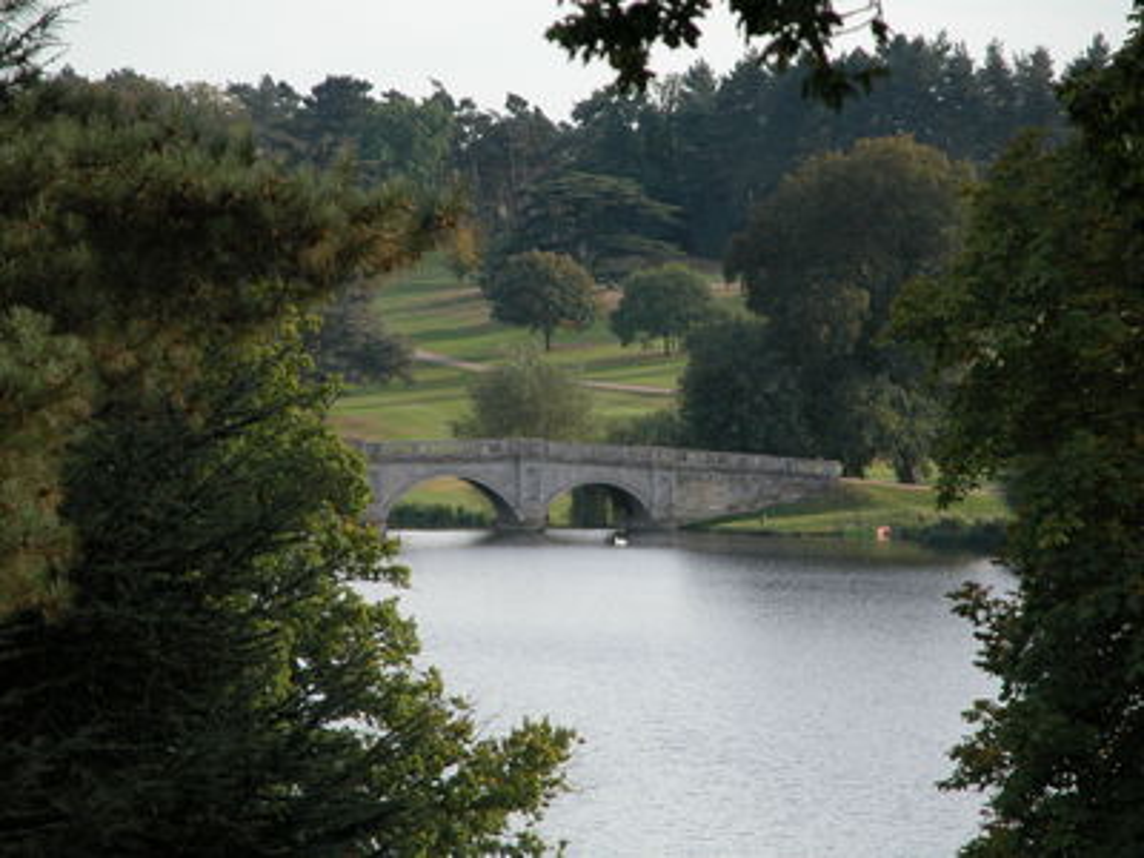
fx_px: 9121
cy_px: 429
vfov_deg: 5.4
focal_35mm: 276
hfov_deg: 7.2
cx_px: 572
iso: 100
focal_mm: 71.2
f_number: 4.7
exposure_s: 1/202
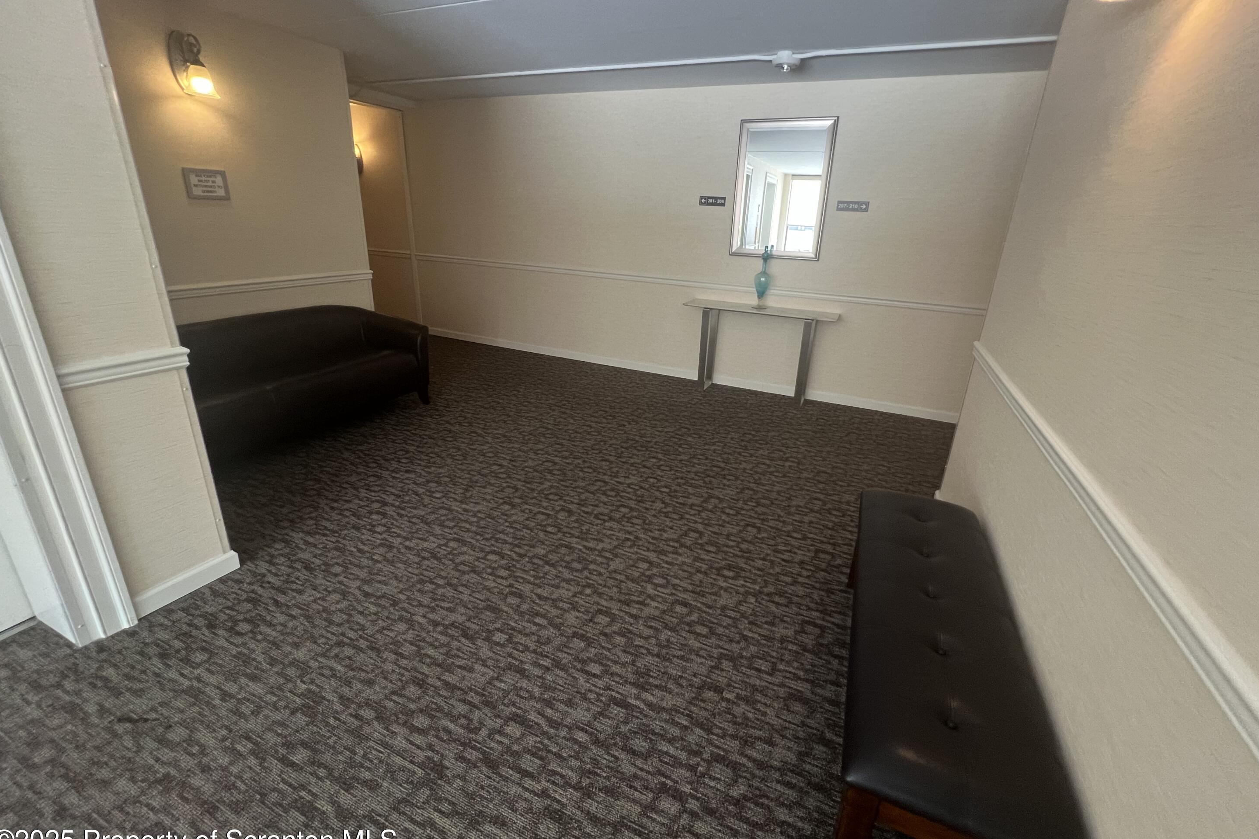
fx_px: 490
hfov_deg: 104.2
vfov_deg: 81.1
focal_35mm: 14
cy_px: 396
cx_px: 643
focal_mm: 1.57
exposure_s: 1/60
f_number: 1.8
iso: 200
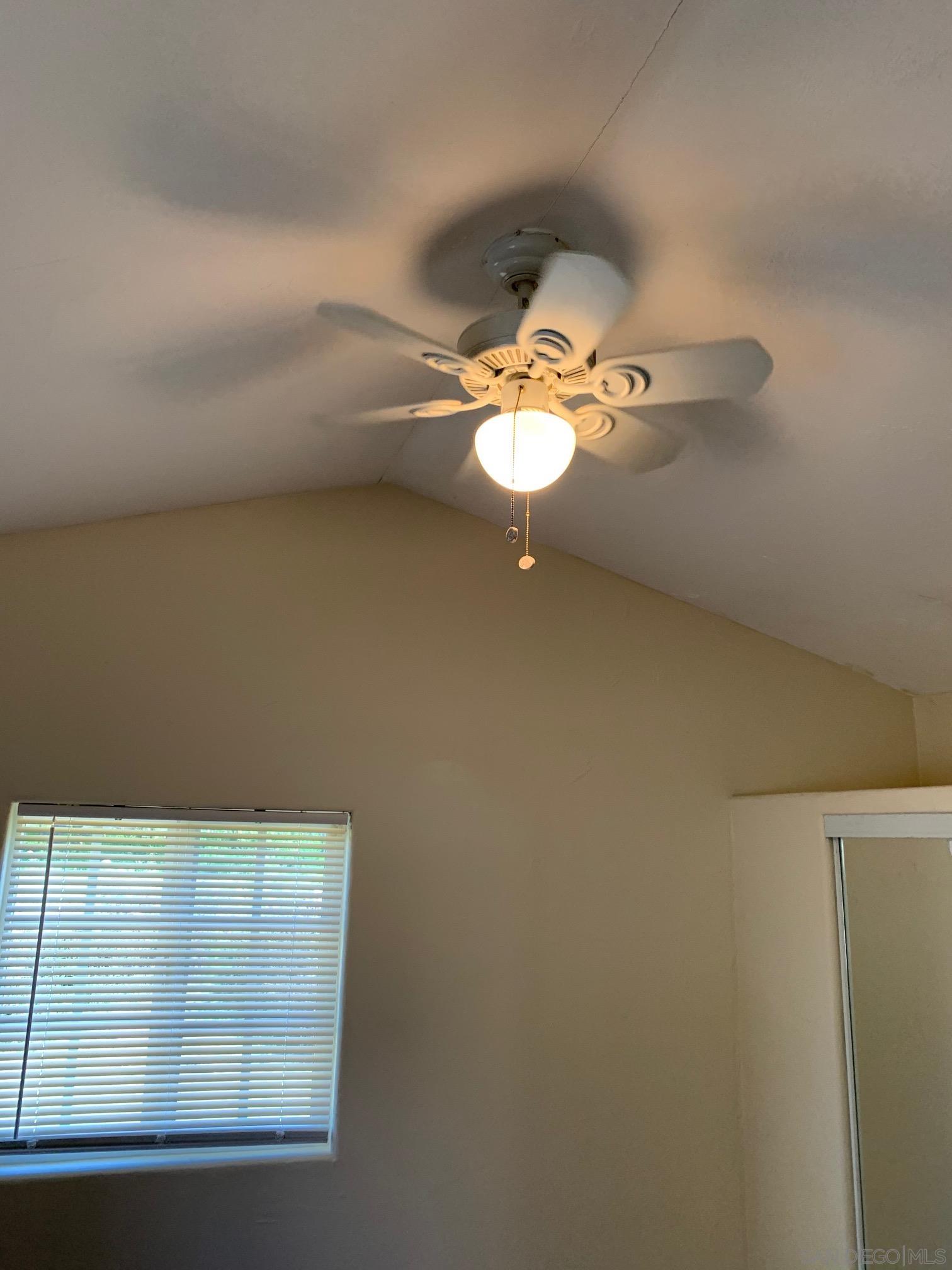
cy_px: 635
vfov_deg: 67.3
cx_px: 476
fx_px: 953
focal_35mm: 26
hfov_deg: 53.1
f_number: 1.8
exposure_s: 1/60
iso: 100
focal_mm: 4.25
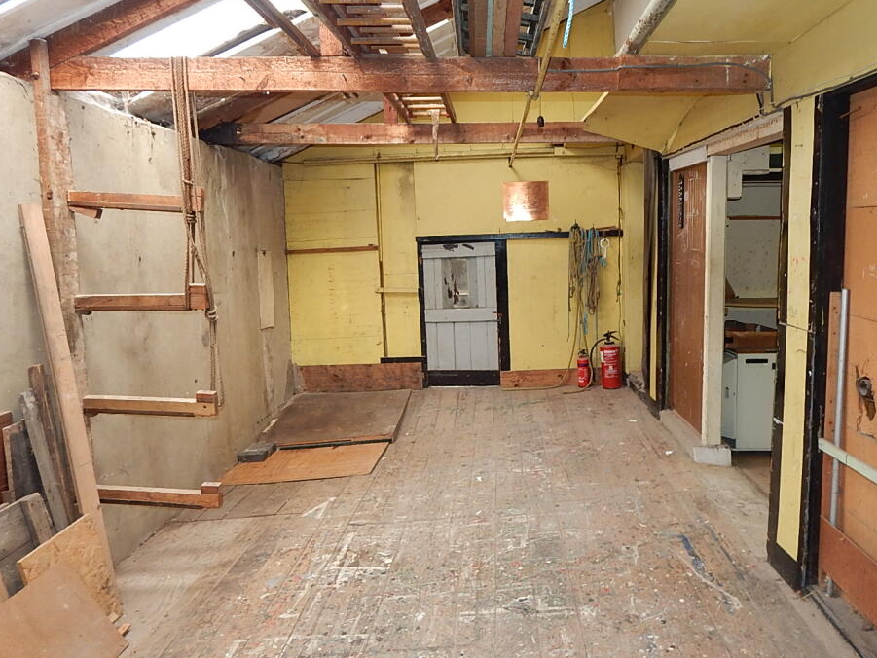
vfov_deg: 54.8
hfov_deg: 69.3
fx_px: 633
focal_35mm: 25
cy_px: 298
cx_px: 459
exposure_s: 1/30
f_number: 3
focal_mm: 4
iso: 125
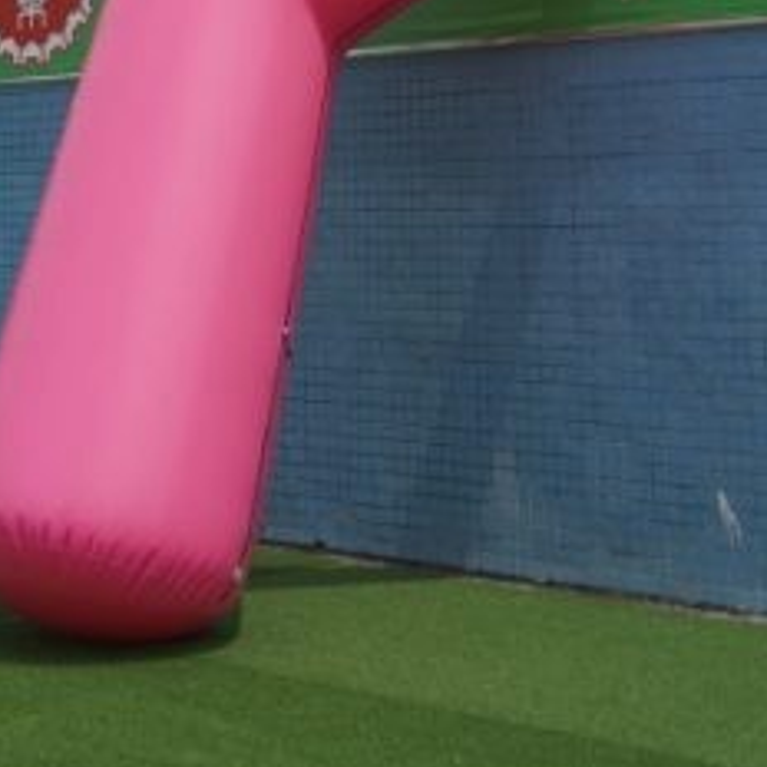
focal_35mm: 90
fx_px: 2256
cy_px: -223
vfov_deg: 18.0
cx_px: 304
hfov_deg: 19.3
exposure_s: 1/1000
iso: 100
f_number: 5
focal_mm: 16
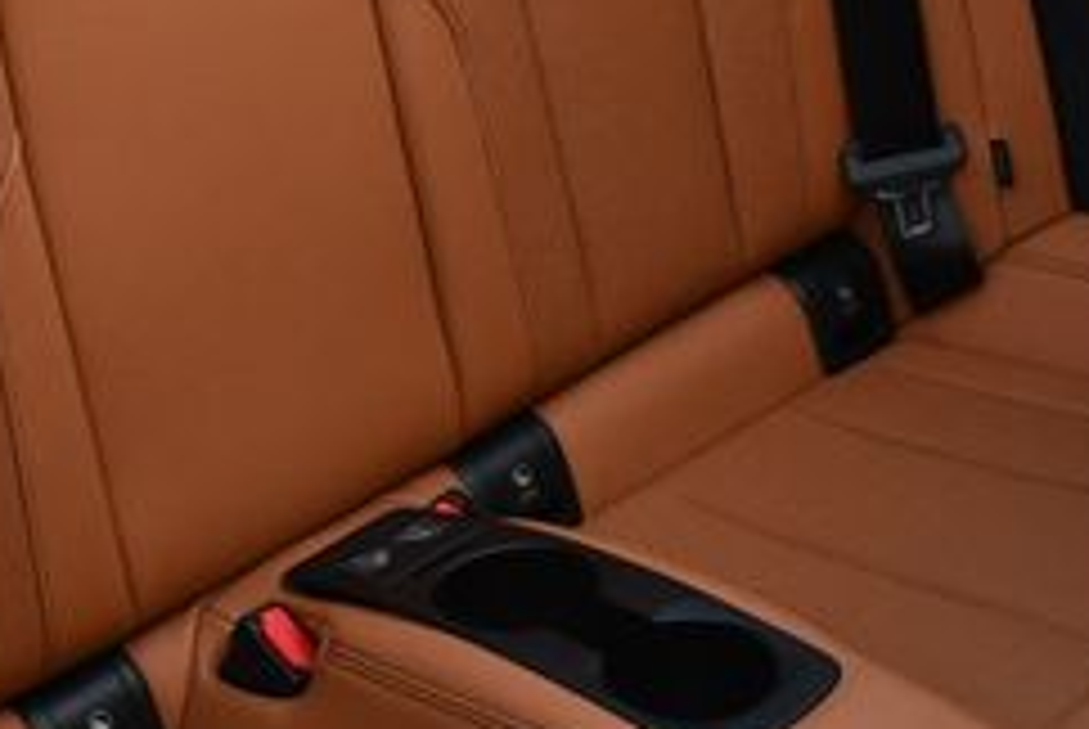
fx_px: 3210
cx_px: 220
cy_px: -158
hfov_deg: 19.1
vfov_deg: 12.6
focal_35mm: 106
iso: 360
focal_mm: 20
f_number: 5.6
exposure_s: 1/250
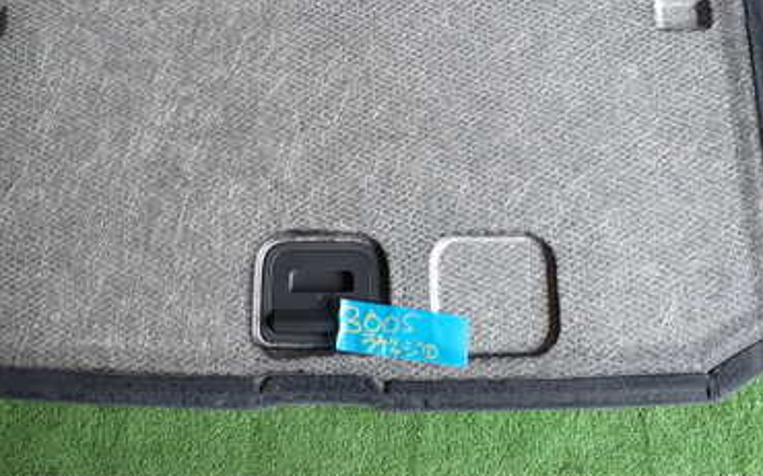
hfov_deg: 46.0
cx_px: 318
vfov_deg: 29.0
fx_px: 894
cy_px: 80
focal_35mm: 43
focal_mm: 4.5
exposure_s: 1/80
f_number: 2.8
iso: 100
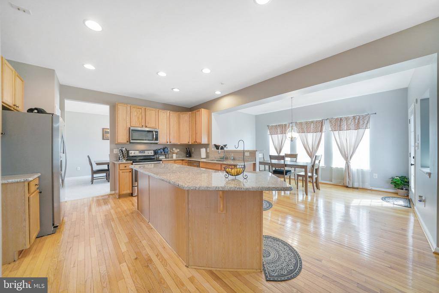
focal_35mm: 12
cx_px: 220
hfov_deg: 112.6
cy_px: 146
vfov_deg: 90.0
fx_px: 146
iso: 200
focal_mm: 12
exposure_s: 1/30
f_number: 4
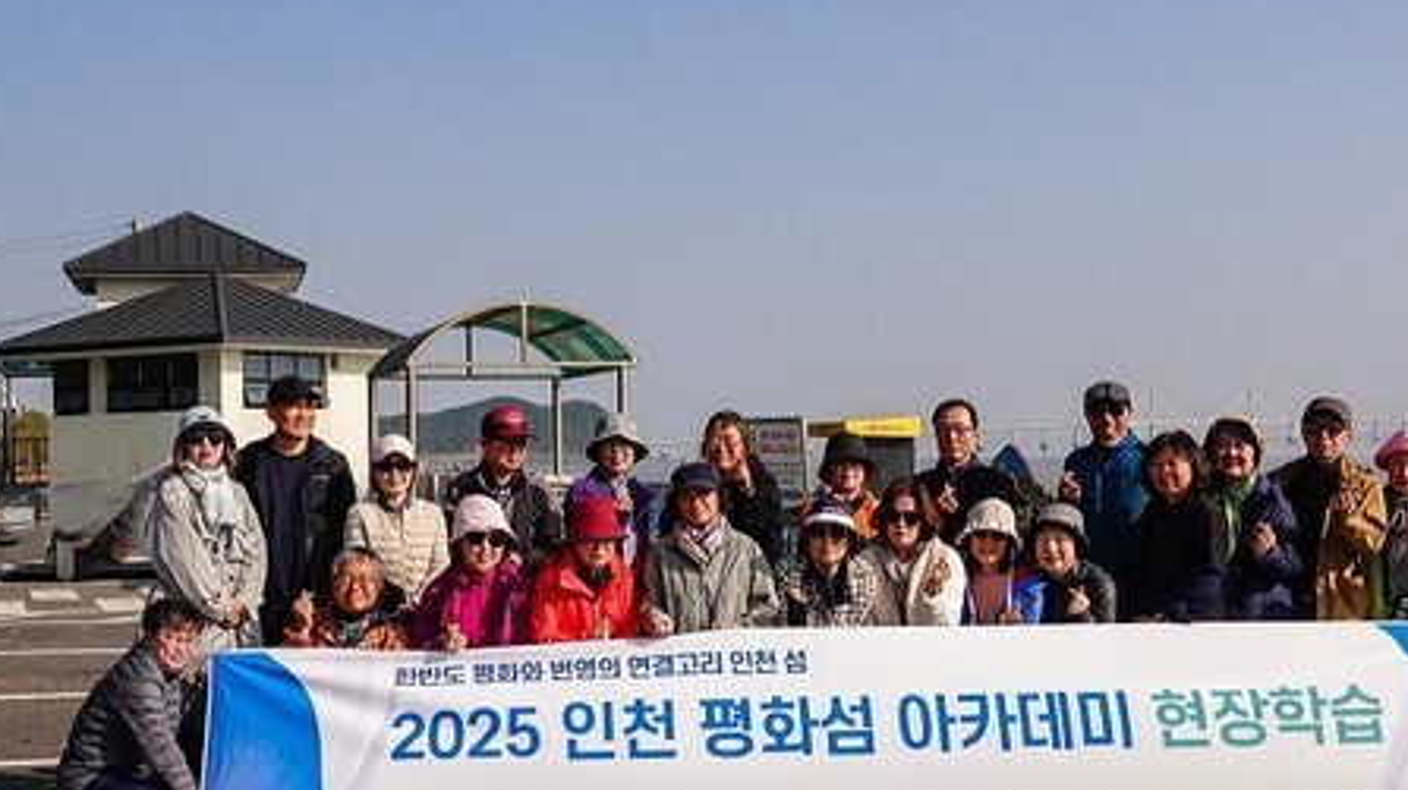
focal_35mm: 45
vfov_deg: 26.4
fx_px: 1679
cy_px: 488
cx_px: 876
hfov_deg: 45.1
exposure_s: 1/2000
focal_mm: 11.77
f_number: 8
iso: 800
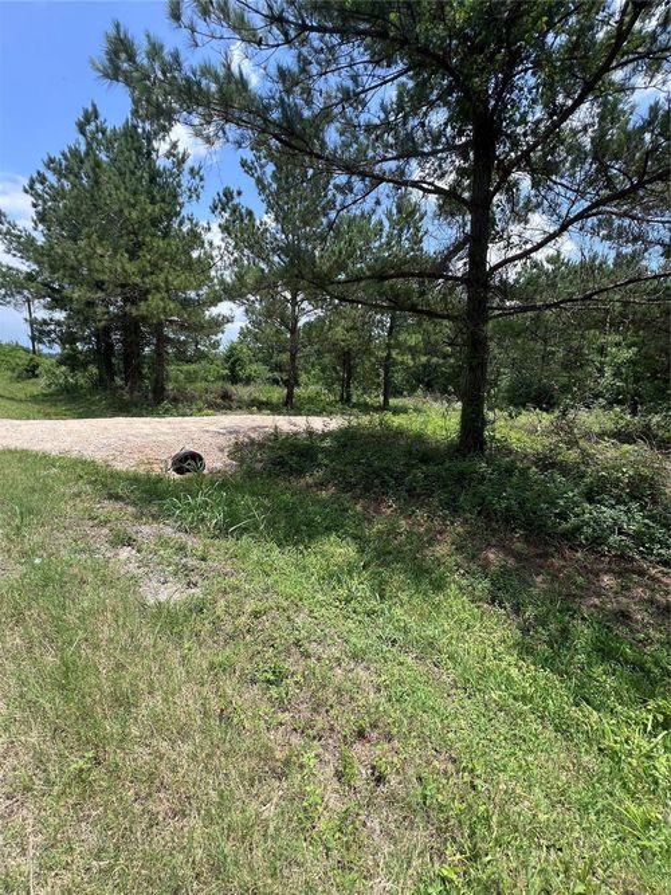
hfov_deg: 89.9
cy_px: 448
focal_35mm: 13
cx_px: 336
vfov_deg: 106.2
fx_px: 336
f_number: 1.8
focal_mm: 1.57
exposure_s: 1/605
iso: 32
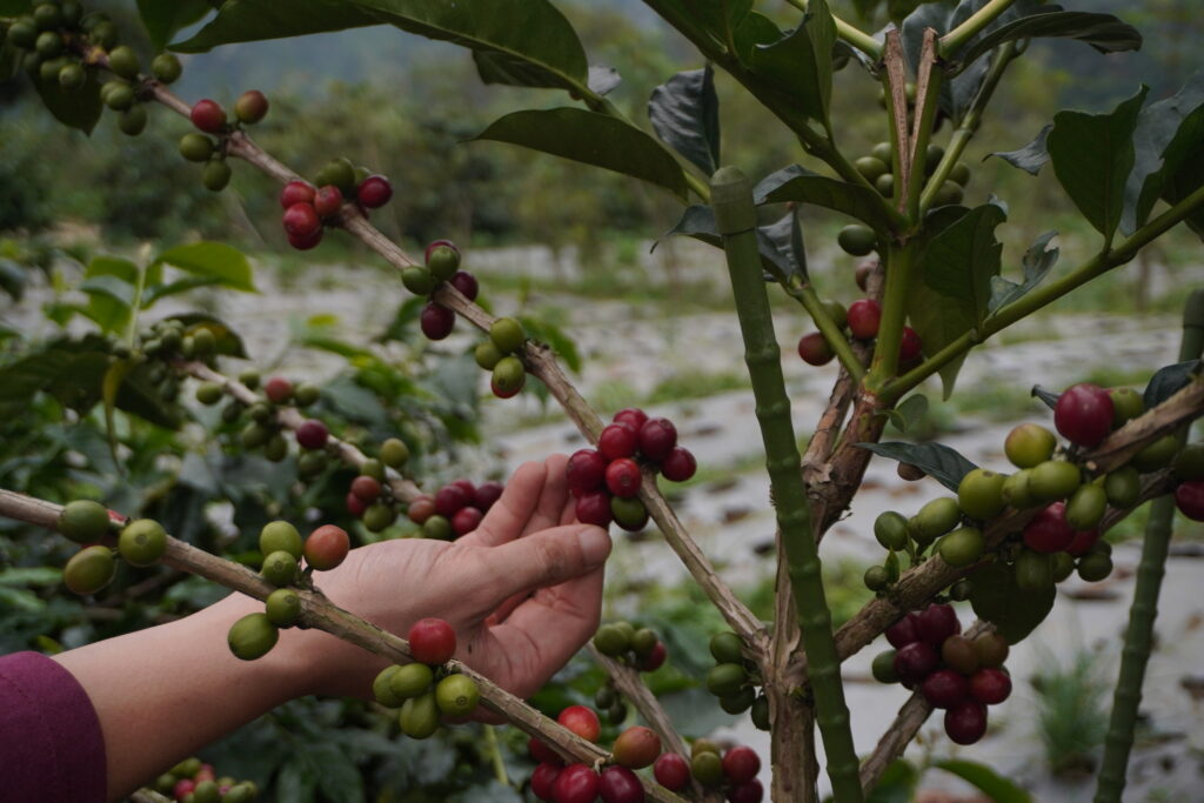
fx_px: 1555
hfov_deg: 42.3
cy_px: 402
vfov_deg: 29.0
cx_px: 602
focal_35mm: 46
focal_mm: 31
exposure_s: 1/3200
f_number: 5
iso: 320
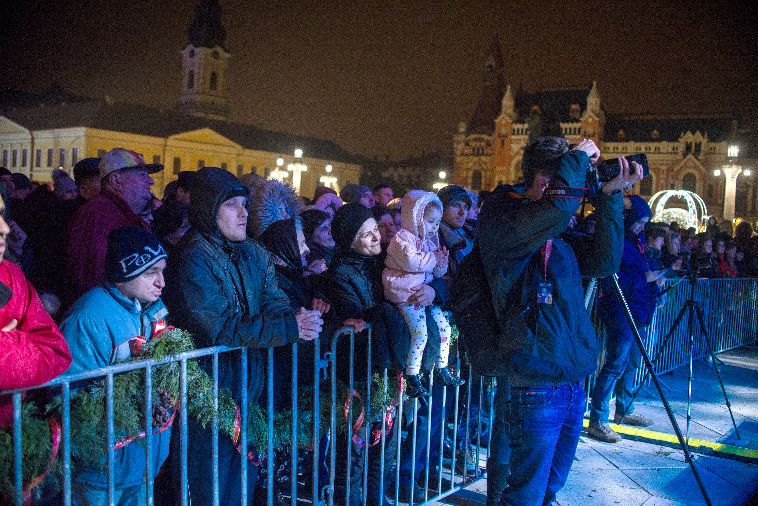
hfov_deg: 54.4
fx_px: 737
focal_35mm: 35
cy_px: 253
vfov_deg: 37.9
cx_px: 379
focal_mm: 35
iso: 3200
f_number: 2.8
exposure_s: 1/125
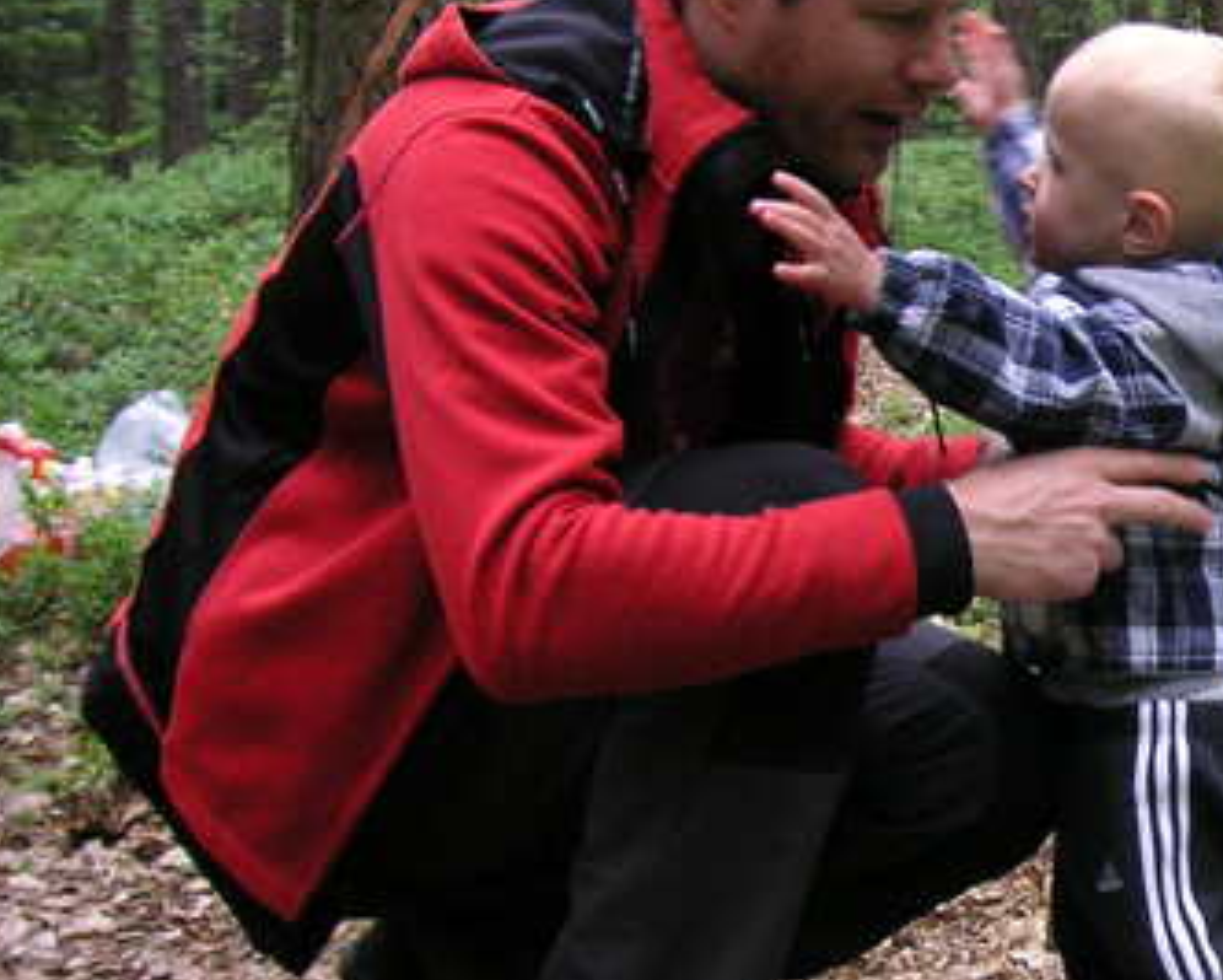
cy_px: 582
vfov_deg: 17.7
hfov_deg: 20.6
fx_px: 3151
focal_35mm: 87
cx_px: 1448
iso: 64
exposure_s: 1/45
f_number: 2.8
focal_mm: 6.1
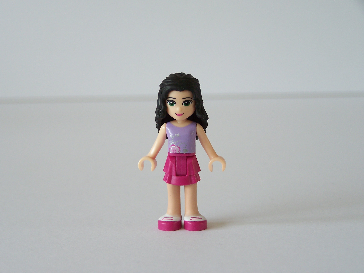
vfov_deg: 18.0
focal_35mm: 82
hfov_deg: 23.8
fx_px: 862
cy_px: 136
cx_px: 182
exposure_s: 1/8
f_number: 3.2
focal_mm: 13.7
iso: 100
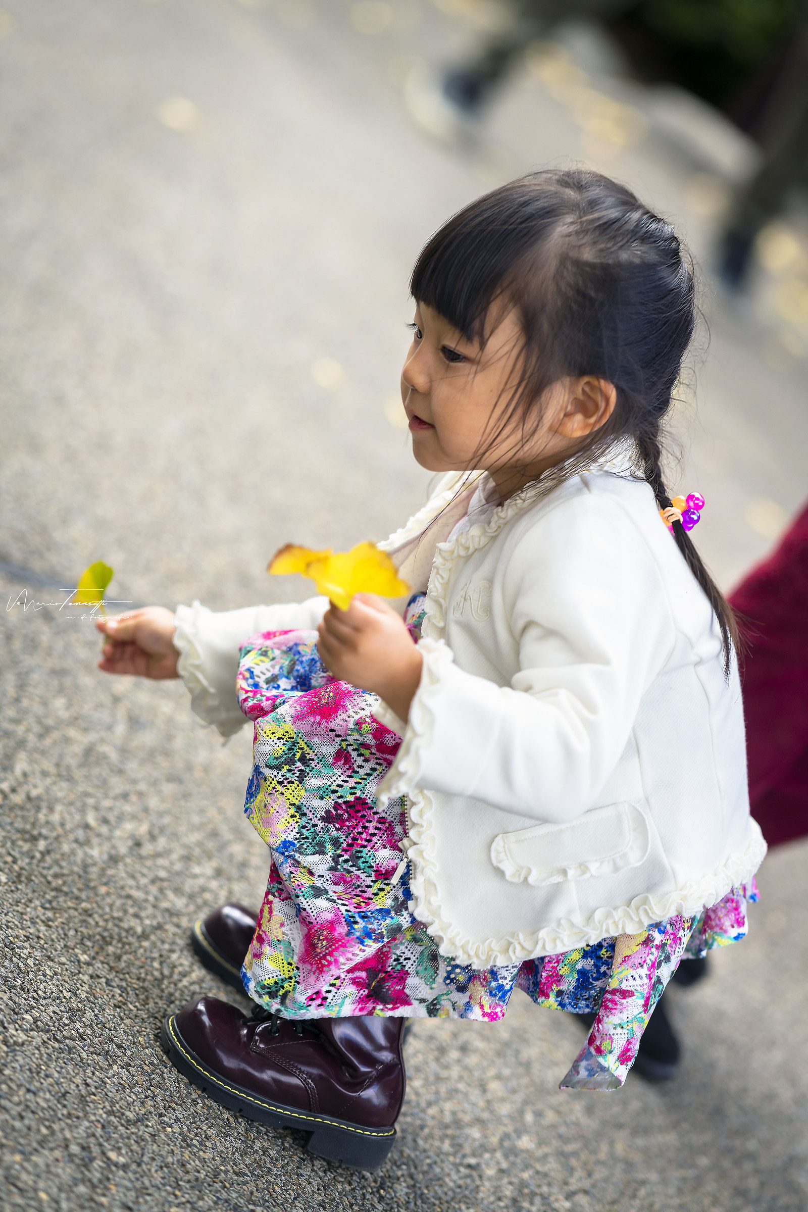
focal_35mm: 105
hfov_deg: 13.0
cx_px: 404
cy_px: 606
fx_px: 3535
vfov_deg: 19.5
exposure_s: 1/640
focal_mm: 105
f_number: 2.8
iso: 160
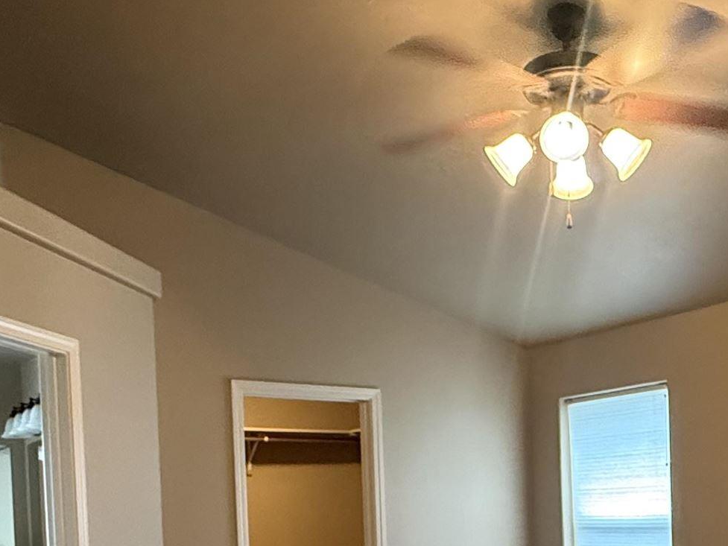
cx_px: 511
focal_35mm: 44
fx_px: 925
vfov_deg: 30.5
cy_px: 547
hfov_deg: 42.1
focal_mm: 2.22
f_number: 2.2
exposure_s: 1/60
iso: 640
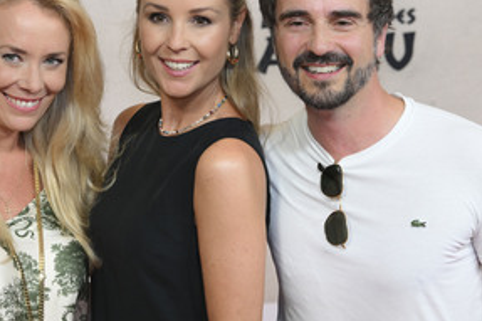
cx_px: 189
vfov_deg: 11.6
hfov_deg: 17.3
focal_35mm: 118
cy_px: 145
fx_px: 1579
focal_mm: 75
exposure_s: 1/160
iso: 800
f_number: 5.6
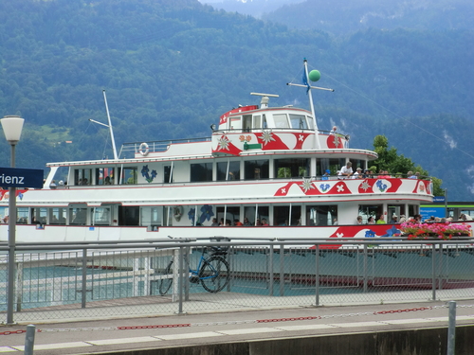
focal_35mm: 73
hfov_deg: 26.7
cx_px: 237
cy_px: 178
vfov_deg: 20.2
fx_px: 1000
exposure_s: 1/200
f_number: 4.3
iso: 50
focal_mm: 13.16
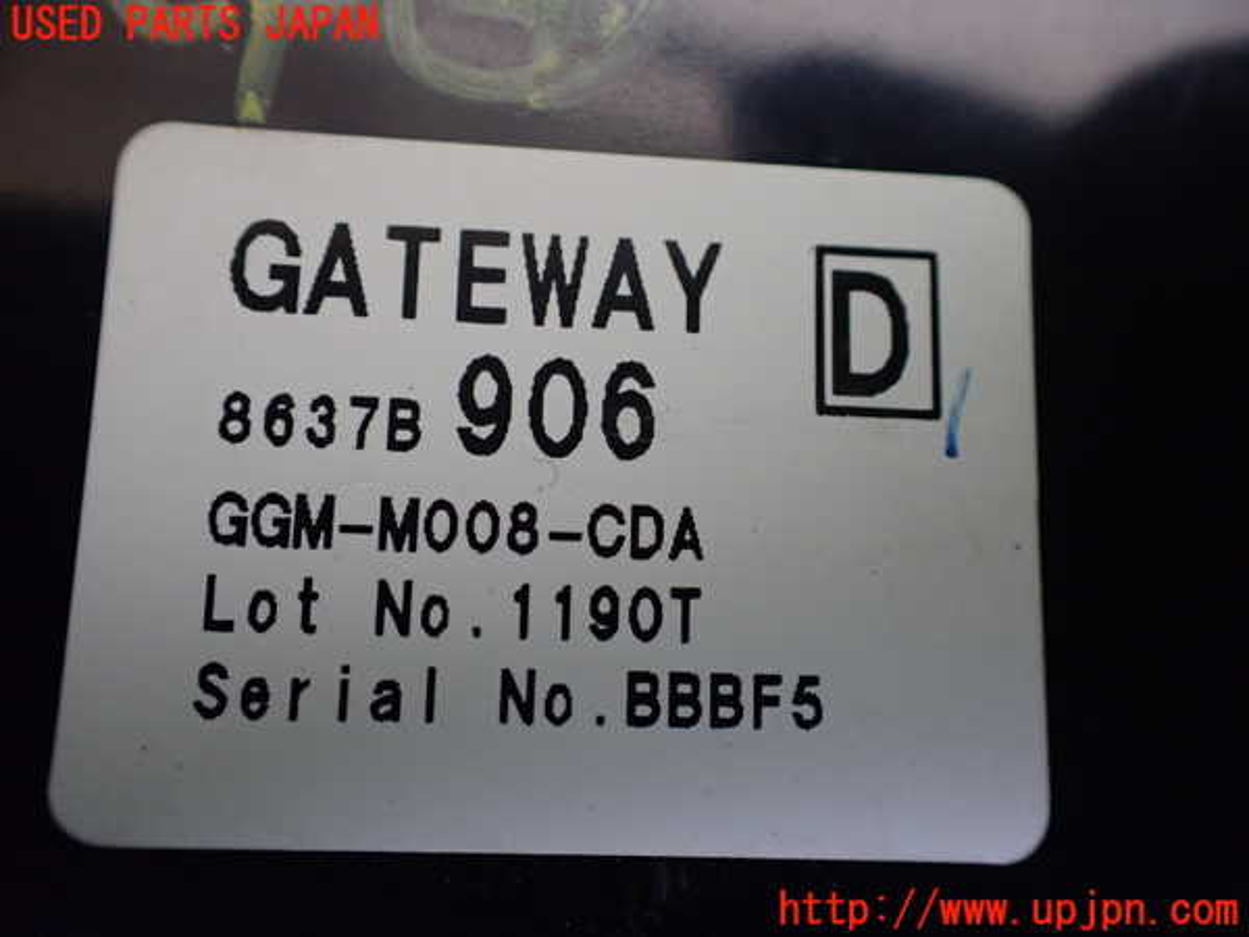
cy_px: 468
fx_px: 1082
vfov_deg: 46.8
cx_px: 624
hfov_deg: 60.0
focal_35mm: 30
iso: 800
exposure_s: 1/125
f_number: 2.3
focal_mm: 5.4
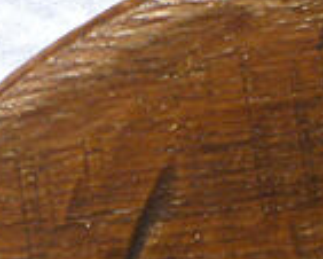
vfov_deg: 4.5
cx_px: 424
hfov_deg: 5.7
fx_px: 3224
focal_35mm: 337
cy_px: 564
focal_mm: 10.9
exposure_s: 1/200
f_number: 13
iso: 80
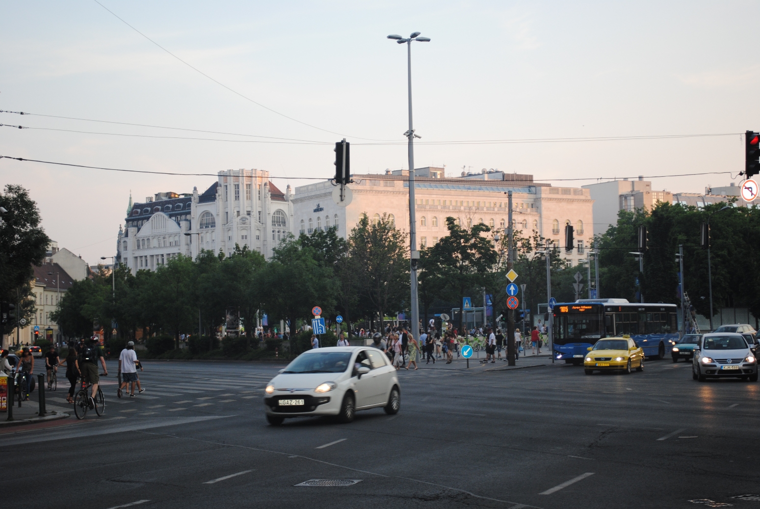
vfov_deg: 20.2
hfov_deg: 29.8
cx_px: 380
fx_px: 1427
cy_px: 254
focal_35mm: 68
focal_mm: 45
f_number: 5.3
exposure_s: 1/125
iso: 200
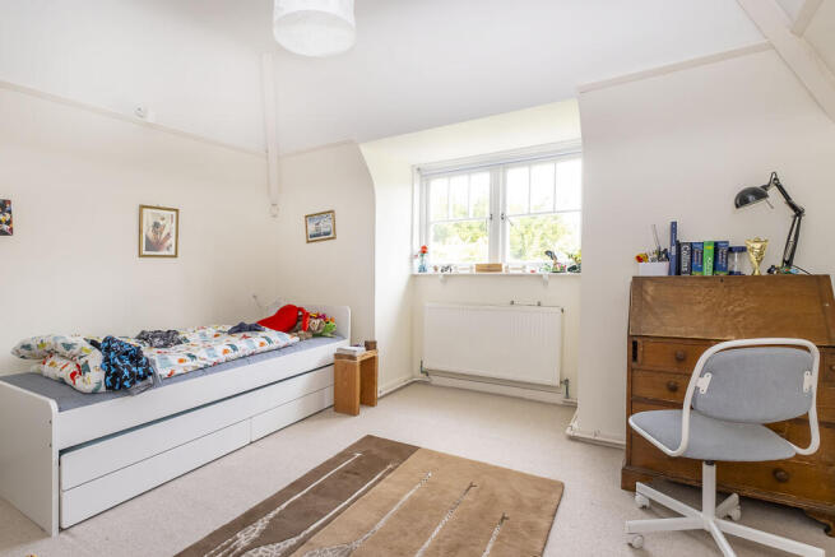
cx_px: 418
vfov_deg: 77.4
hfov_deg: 100.4
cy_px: 278
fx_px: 348
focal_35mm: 15
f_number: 7.1
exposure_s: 1/20
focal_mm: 10
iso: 400
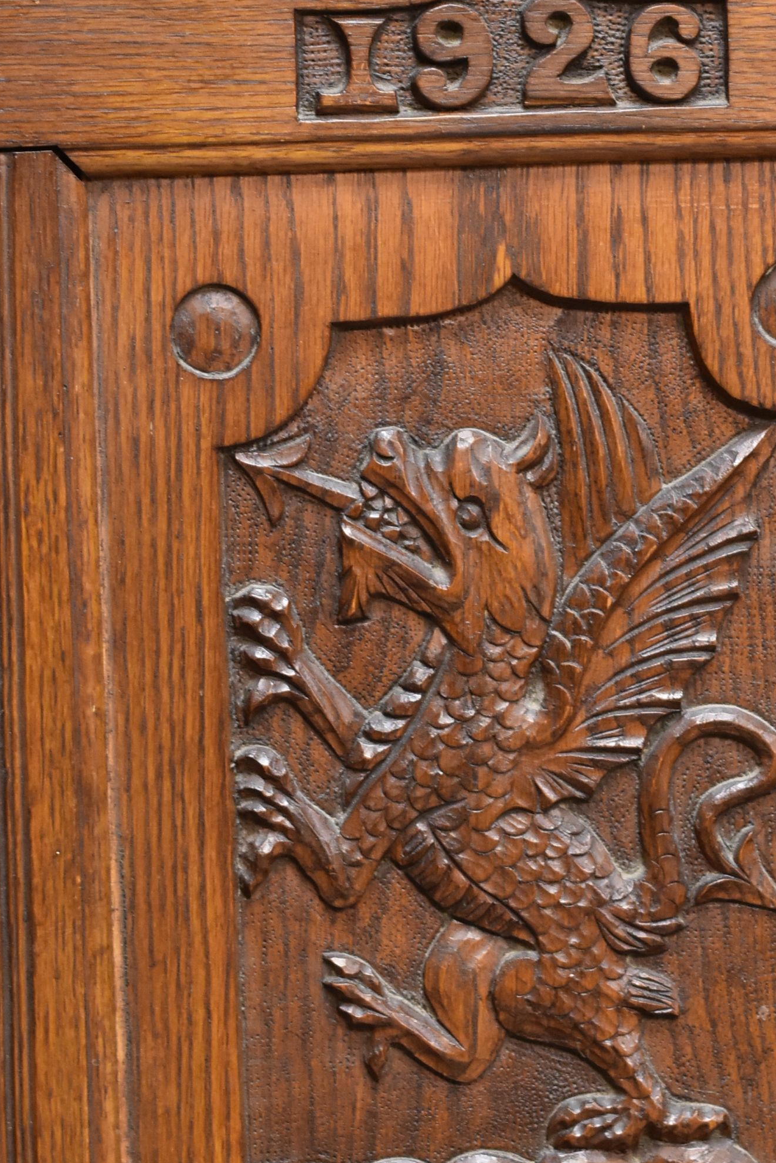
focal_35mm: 136
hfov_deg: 10.1
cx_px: 542
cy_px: 586
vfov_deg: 15.1
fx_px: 4394
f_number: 2.8
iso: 900
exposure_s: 1/60
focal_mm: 40
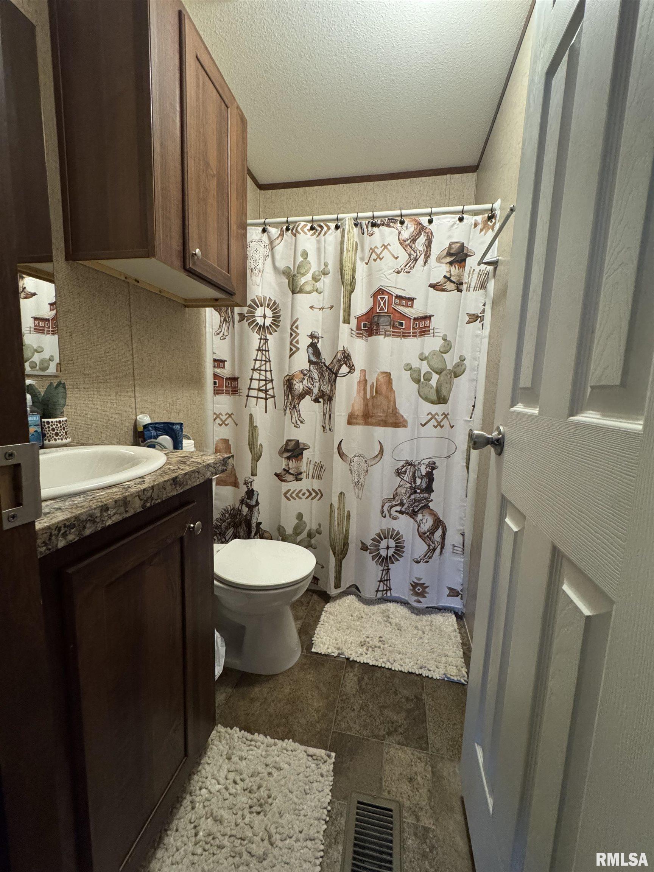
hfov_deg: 85.7
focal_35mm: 14
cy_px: 436
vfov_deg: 102.1
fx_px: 353
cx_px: 327
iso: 640
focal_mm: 2.22
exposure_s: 1/60
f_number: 2.2
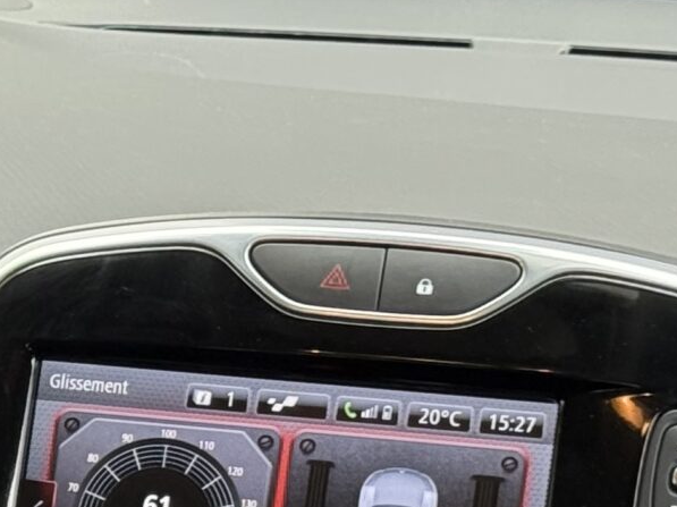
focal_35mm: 206
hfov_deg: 9.3
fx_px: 4026
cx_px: -460
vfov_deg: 7.1
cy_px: 715
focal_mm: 6.76
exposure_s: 1/122
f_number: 1.78
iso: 200
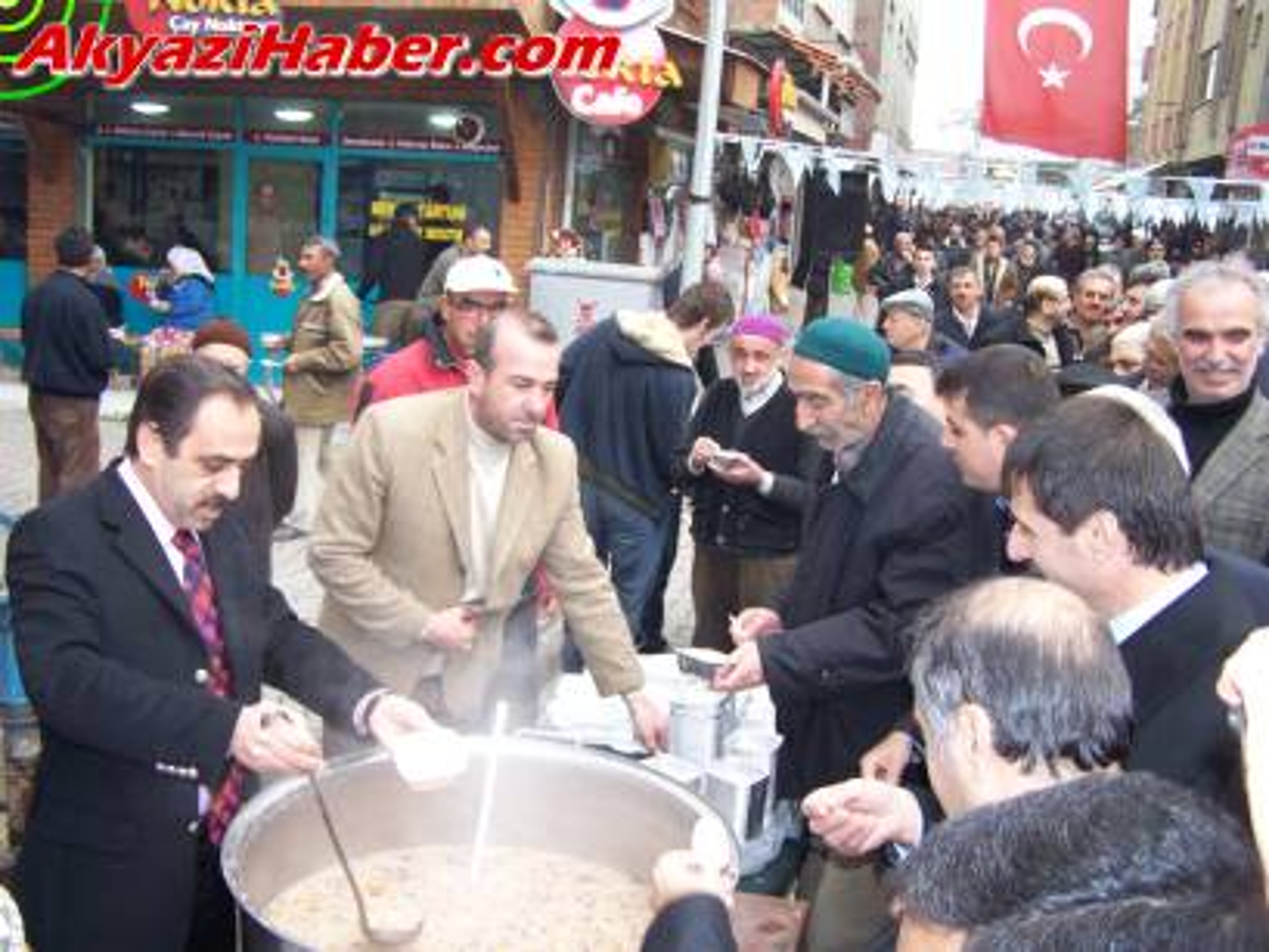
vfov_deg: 37.7
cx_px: 634
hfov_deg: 49.0
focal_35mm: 38
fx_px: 1393
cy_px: 476
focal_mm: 6.3
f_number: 2.8
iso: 140
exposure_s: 1/60
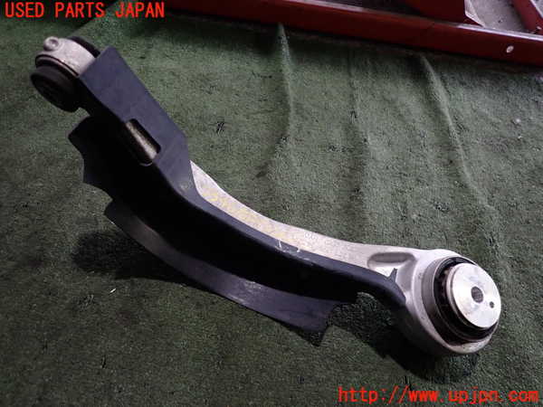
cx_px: 272
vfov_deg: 54.9
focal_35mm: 25
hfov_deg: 69.4
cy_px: 204
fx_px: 392
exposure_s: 1/30
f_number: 2
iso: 200
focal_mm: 4.5
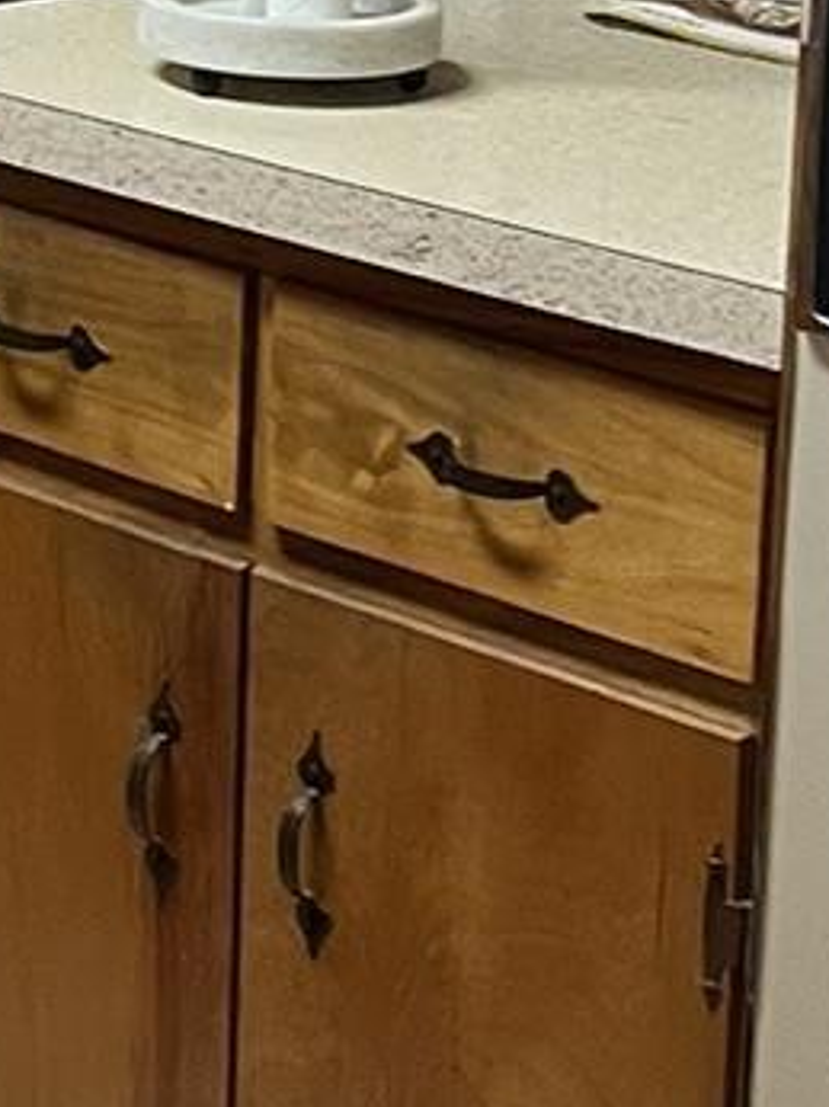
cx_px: -403
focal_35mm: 154
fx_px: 4923
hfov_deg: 9.4
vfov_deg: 12.6
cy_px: -192
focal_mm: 5.1
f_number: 1.6
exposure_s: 1/60
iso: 200
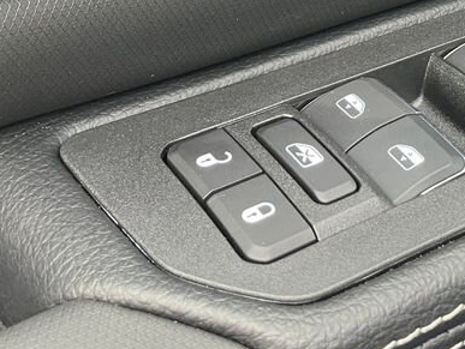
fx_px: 995
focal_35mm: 74
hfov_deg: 25.7
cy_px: -79
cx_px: 397
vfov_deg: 18.8
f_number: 1.8
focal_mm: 3.99
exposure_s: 1/100
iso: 80
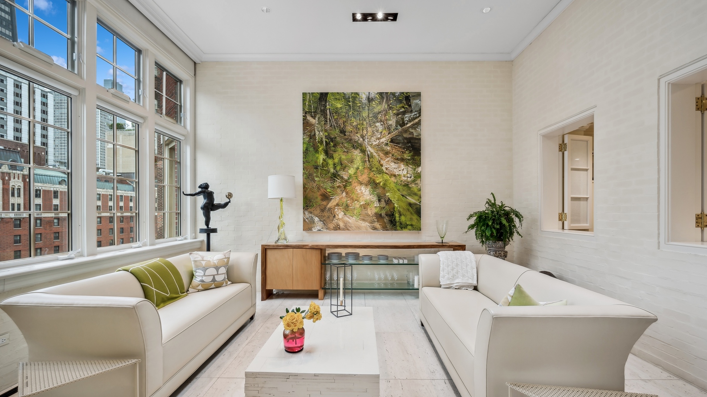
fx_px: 281
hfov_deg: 103.0
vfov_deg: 70.5
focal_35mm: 15
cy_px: 188
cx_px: 351
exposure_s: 1/13
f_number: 10
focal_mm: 14
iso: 100
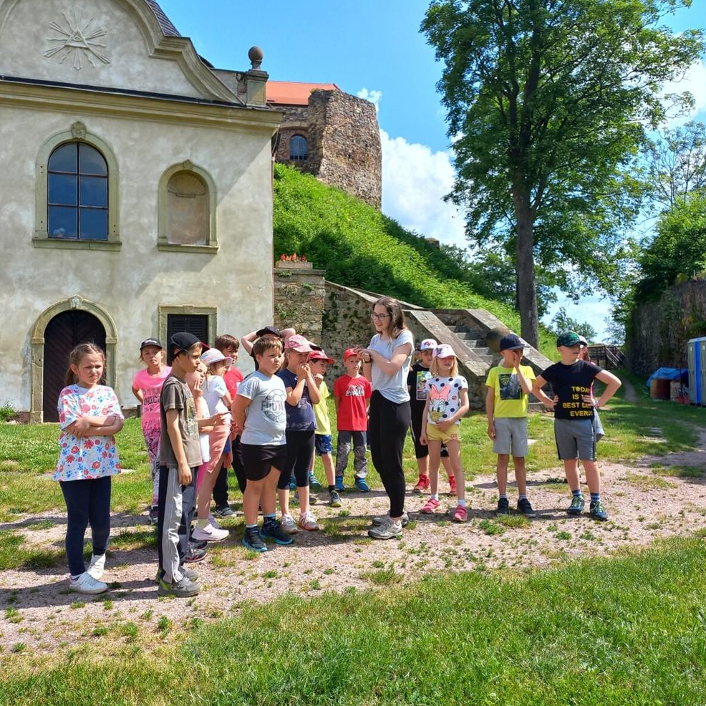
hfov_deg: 54.0
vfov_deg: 54.0
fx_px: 692
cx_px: 334
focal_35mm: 30
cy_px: 357
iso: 50
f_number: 1.8
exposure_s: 1/722
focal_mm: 4.65
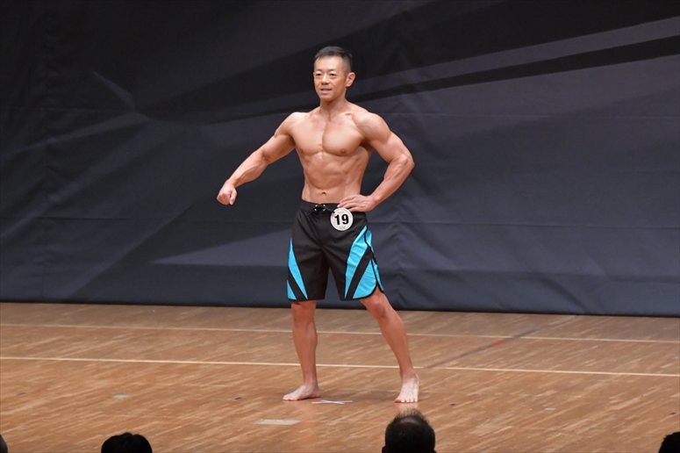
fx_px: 5381
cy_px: 226
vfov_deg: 4.8
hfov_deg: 7.2
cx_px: 340
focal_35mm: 285
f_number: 5.6
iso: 6400
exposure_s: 1/400
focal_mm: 190
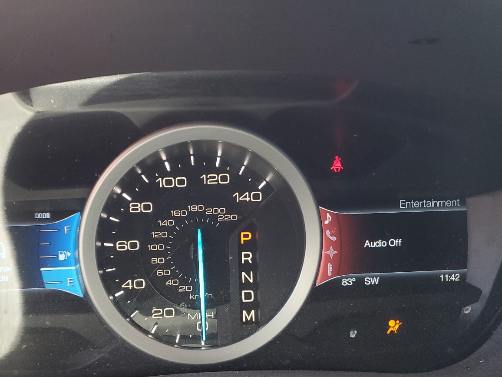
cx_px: 209
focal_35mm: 36
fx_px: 522
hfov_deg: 51.1
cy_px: 254
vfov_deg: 39.2
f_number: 1.5
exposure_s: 1/60.2
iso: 77
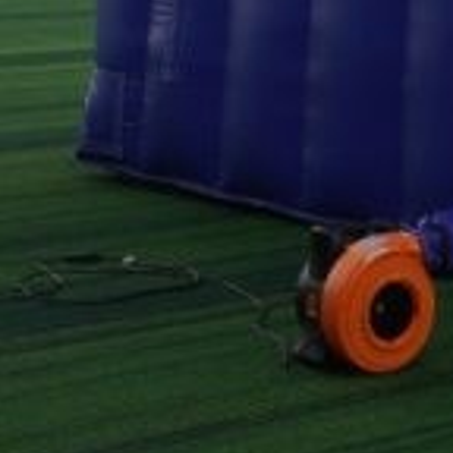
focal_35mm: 145
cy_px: -565
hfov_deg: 11.7
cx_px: 601
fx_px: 2147
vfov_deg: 10.6
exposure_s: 1/125
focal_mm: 16
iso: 100
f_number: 7.1
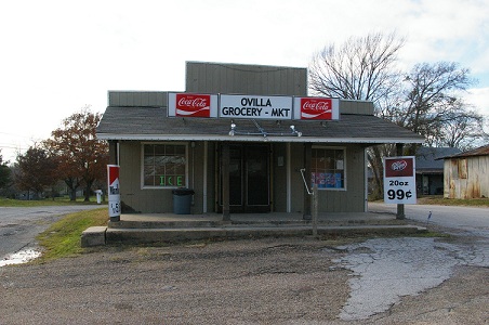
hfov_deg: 55.2
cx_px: 244
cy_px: 162
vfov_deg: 38.3
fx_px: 468
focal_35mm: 34
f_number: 13
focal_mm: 23
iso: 1600
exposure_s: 1/500
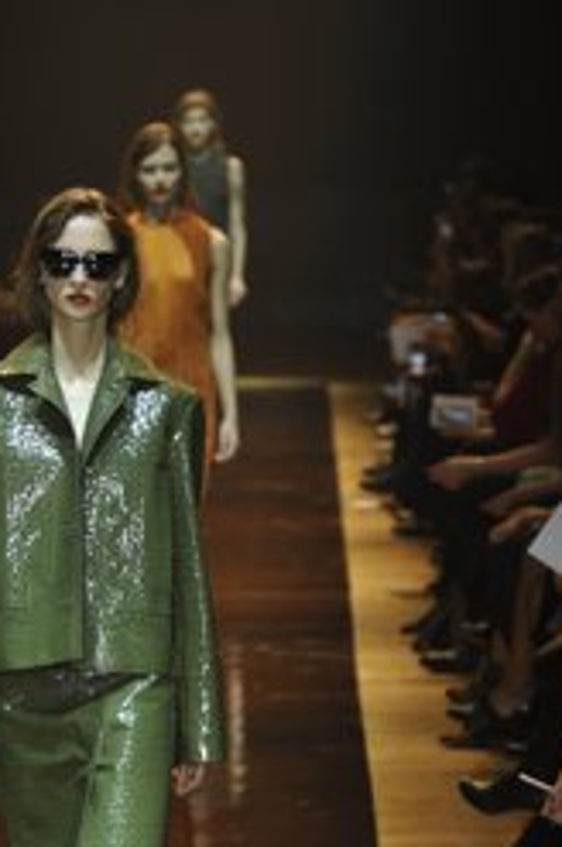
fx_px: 7303
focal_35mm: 311
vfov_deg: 6.6
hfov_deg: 4.4
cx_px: 82
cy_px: 688
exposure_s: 1/400
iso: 2000
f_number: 5.6
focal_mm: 170
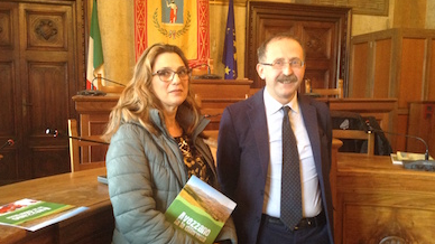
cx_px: 219
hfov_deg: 54.0
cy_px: 135
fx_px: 427
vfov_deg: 31.9
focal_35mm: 37
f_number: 2.4
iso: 200
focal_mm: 3.3
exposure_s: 1/24
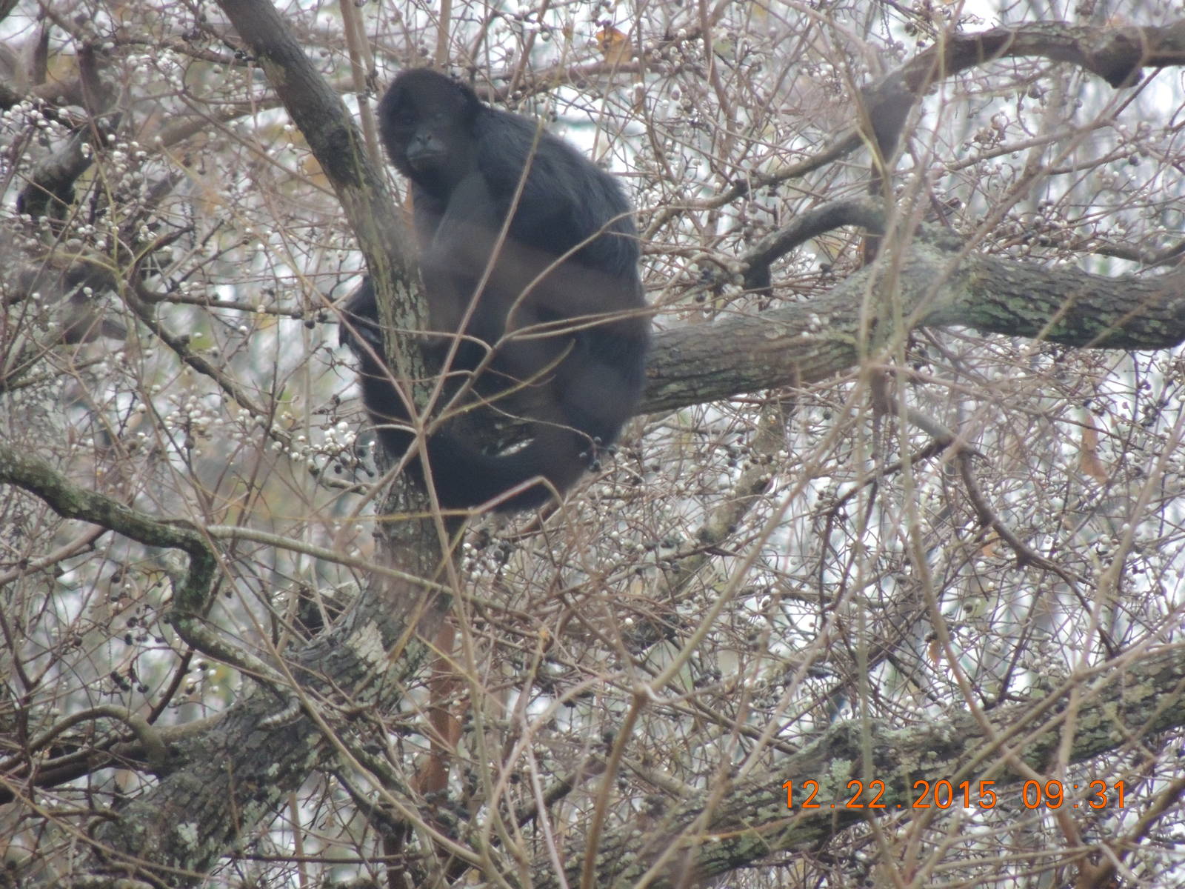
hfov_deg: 2.0
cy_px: 444
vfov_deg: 1.5
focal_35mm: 1000
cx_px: 592
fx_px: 34233
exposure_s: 1/320
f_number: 5.9
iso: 800
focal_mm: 180
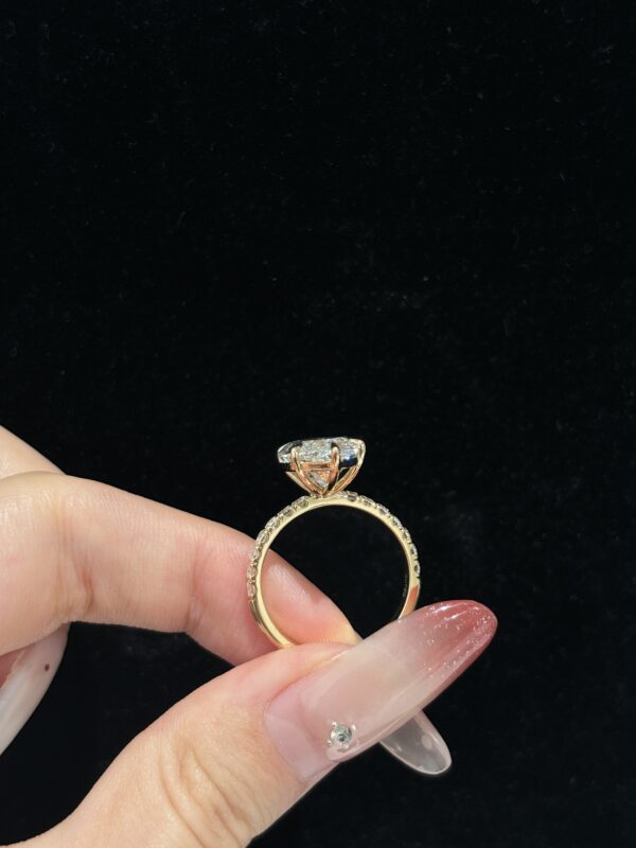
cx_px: 318
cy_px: 424
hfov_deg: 28.0
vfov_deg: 36.8
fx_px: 1274
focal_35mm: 52
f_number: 1.6
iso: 25
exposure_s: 1/134
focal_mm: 5.96
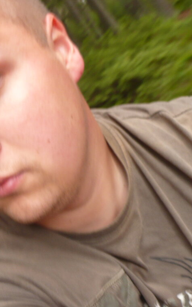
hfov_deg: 25.7
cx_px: -10
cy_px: 133
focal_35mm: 47
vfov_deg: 42.5
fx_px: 393
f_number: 3.3
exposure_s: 1/30
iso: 100
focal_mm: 4.6
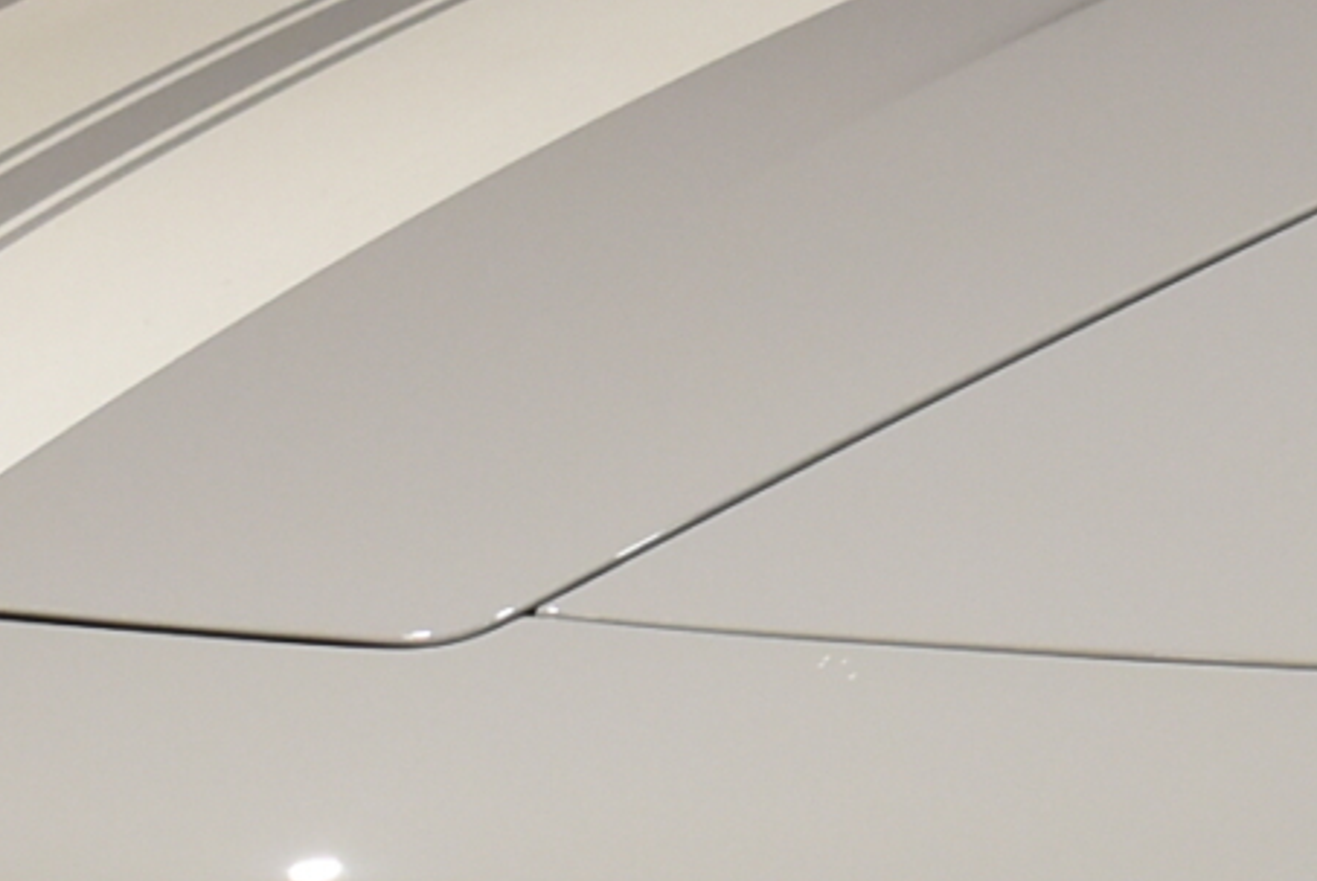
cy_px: 688
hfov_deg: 9.5
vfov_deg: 6.5
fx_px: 7757
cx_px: 1864
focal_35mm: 212
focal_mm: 25
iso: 640
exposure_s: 1/40
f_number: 5
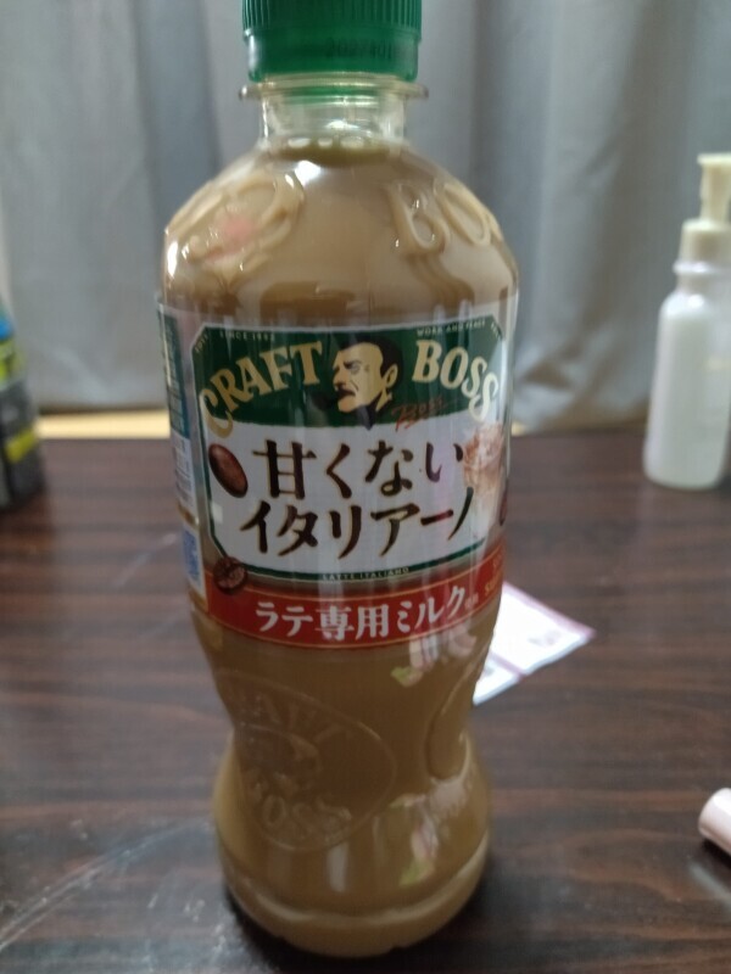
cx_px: 366
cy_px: 487
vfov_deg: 65.3
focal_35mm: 27
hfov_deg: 51.4
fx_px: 760
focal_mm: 4.74
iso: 397
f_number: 1.79
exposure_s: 1/17
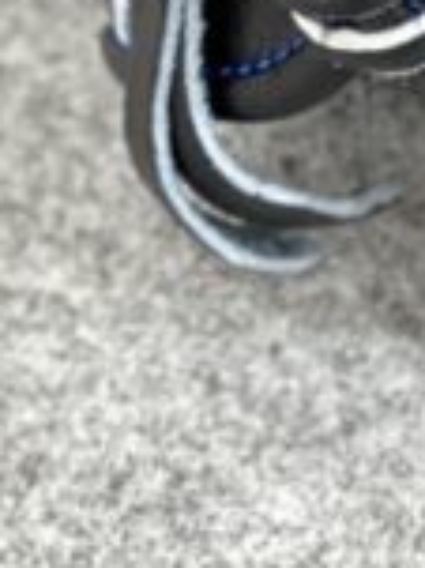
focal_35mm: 353
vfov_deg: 5.4
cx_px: 767
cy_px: -959
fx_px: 5787
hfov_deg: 4.2
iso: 160
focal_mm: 6
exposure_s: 1/40
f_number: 2
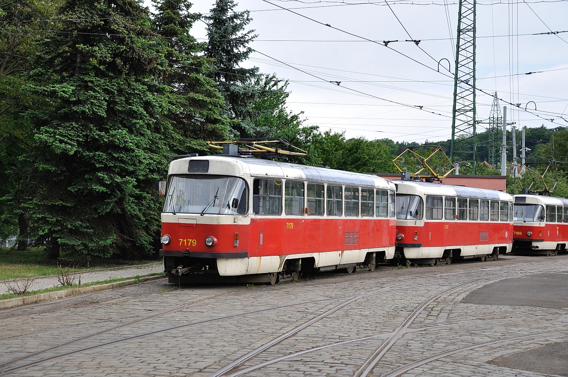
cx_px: 284
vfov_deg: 20.1
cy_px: 188
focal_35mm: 68
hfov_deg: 29.9
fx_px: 1064
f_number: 5.6
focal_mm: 45
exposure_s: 1/400
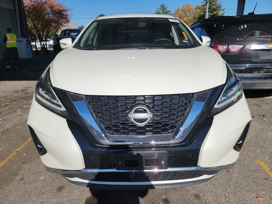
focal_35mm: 24
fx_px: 189
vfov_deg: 56.8
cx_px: 136
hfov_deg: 71.6
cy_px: 102
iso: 50
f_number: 1.8
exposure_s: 1/1627
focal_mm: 6.7
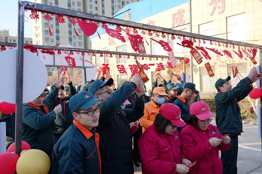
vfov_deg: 43.6
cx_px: 131
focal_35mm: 30
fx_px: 218
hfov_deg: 61.9
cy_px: 87
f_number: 5.6
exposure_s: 1/125
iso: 100
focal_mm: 30
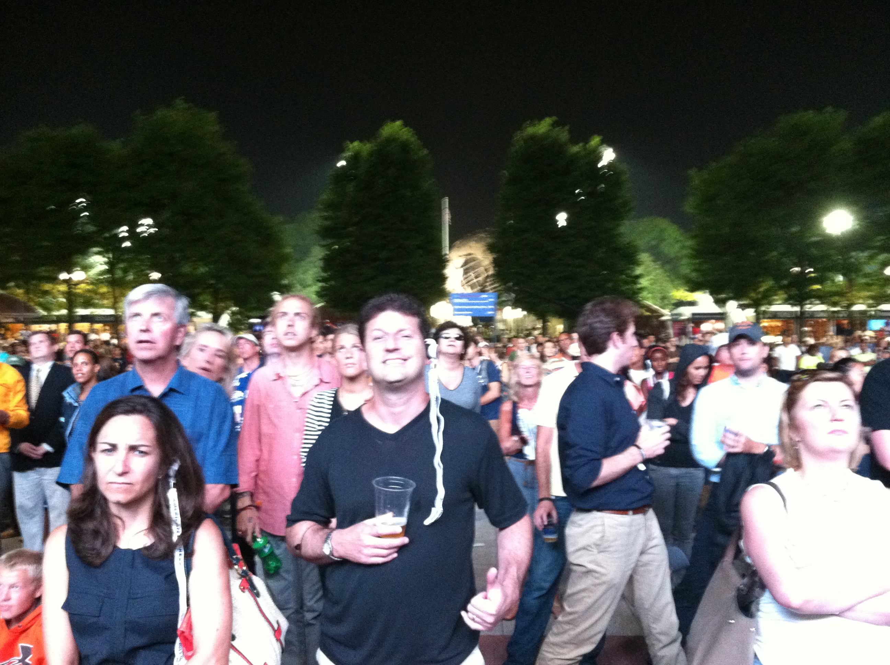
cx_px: 445
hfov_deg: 52.7
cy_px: 332
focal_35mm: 35
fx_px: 899
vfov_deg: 40.6
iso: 500
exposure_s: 1/15
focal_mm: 3.85
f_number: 2.8
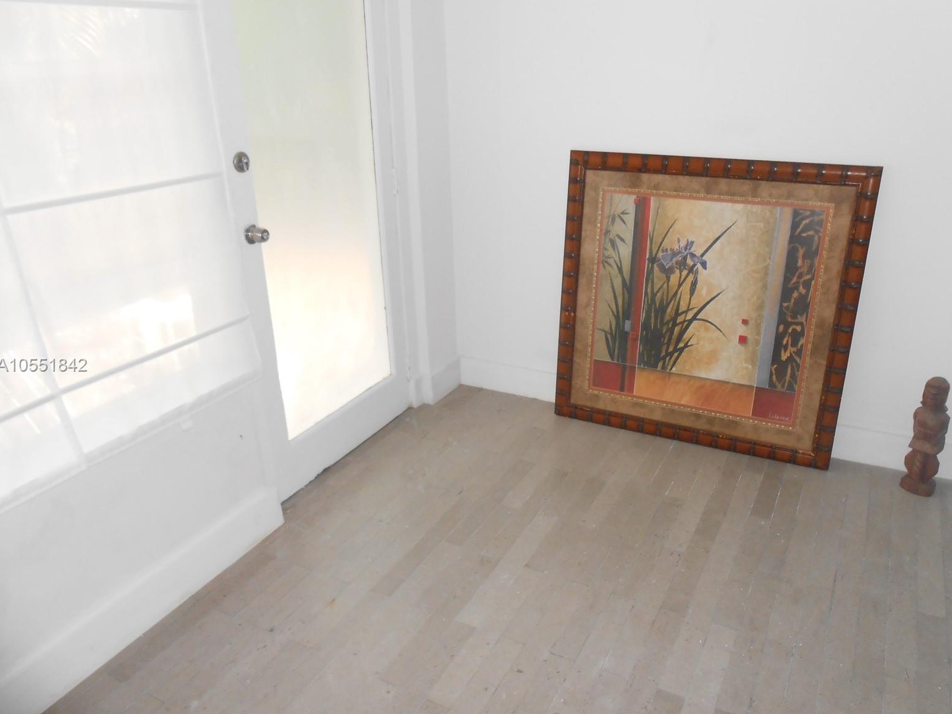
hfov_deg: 65.3
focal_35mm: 27
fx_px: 743
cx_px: 487
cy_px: 366
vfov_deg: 51.4
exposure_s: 1/25
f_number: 3.5
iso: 250
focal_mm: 4.6
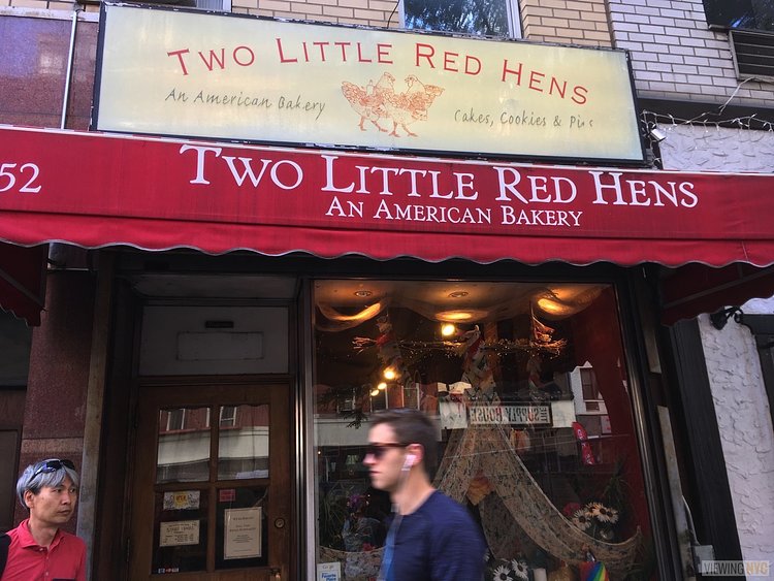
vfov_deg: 48.3
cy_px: 290
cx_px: 387
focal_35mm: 29
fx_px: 649
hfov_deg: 61.6
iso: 25
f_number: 2.2
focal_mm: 4.15
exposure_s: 1/60
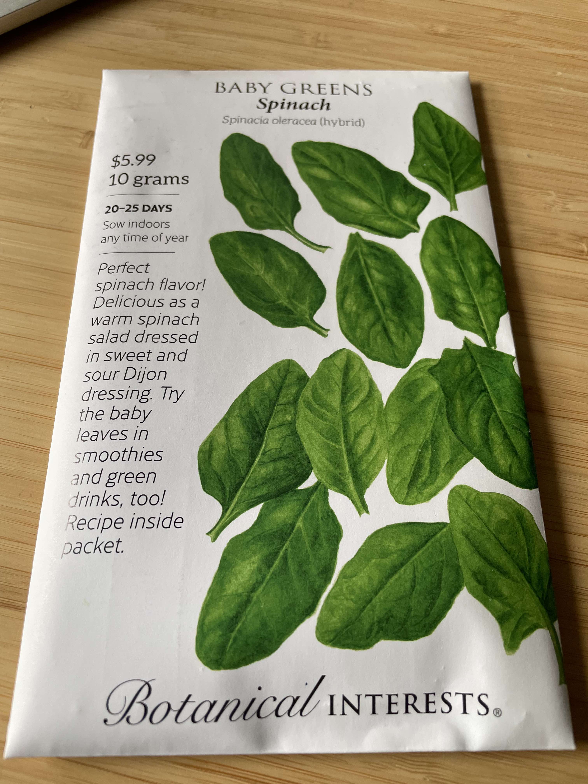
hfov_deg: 53.1
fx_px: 589
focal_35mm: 26
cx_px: 294
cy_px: 392
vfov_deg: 67.3
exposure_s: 1/116
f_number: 1.6
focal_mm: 4.2
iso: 125
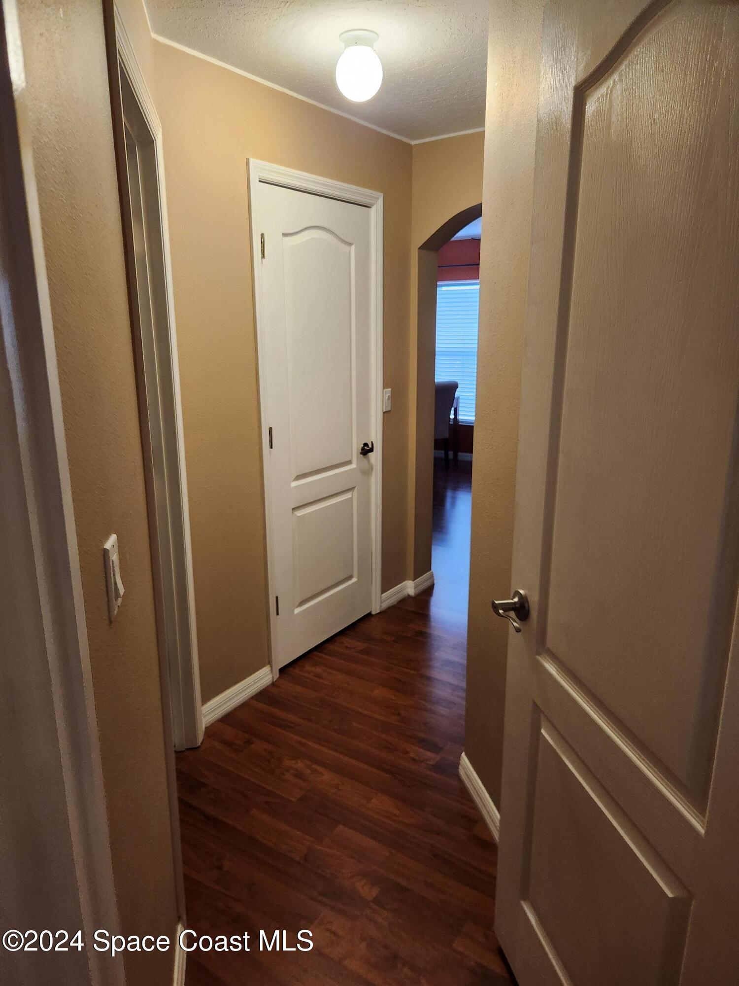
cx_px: 370
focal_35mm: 23
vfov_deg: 73.9
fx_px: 655
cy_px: 493
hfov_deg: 58.9
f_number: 1.8
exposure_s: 1/120
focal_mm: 5.4
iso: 400
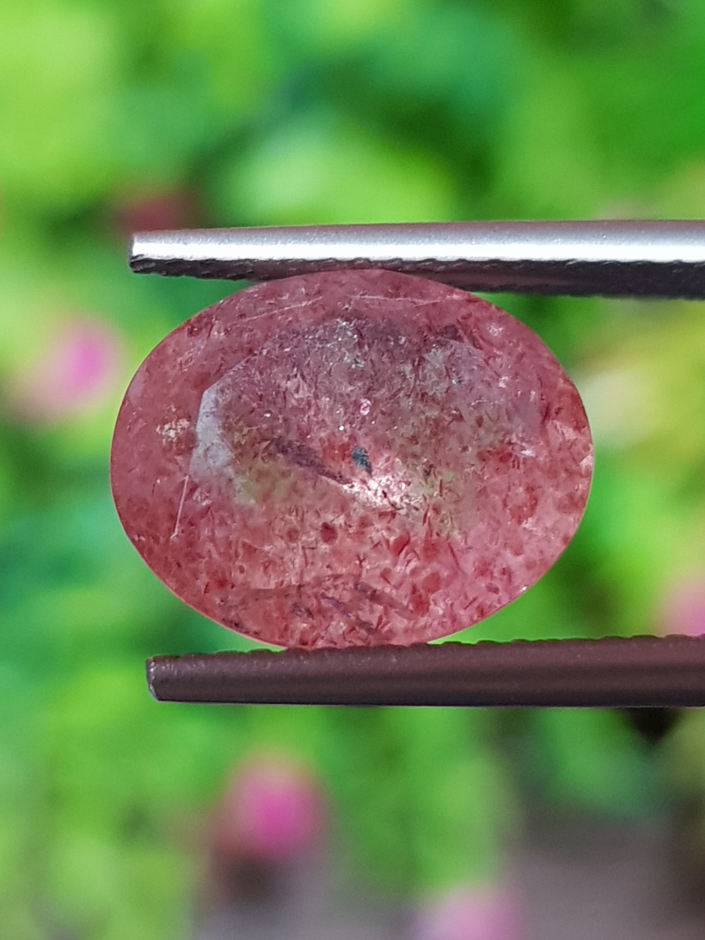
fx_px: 706
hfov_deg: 53.1
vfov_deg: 67.3
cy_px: 470
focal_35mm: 26
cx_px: 352
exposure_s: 1/50
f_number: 1.7
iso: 160
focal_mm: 4.3
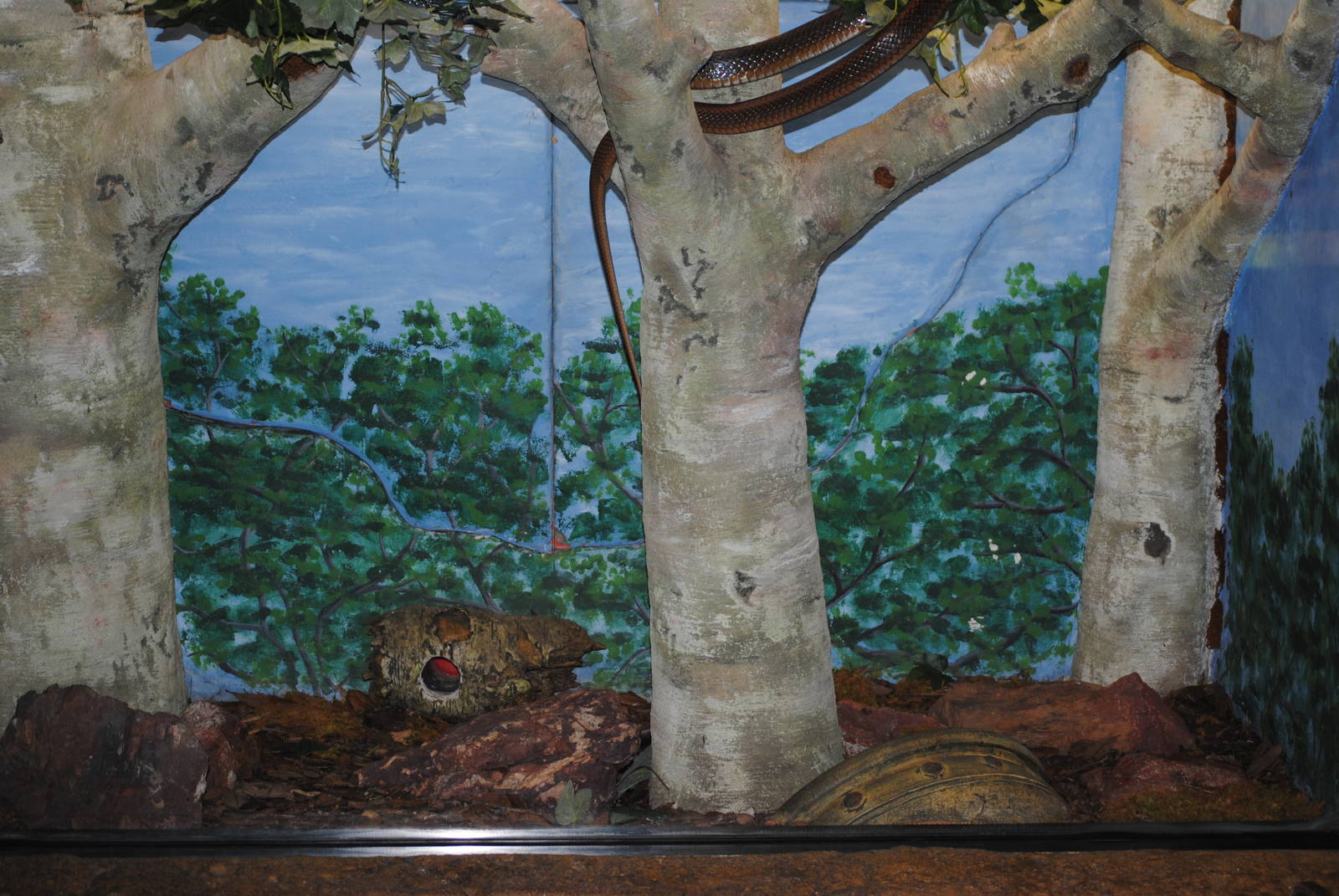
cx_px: 670
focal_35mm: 82
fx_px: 3072
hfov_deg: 24.6
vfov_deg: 16.6
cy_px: 448
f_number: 4
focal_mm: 55
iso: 200
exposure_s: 1/60
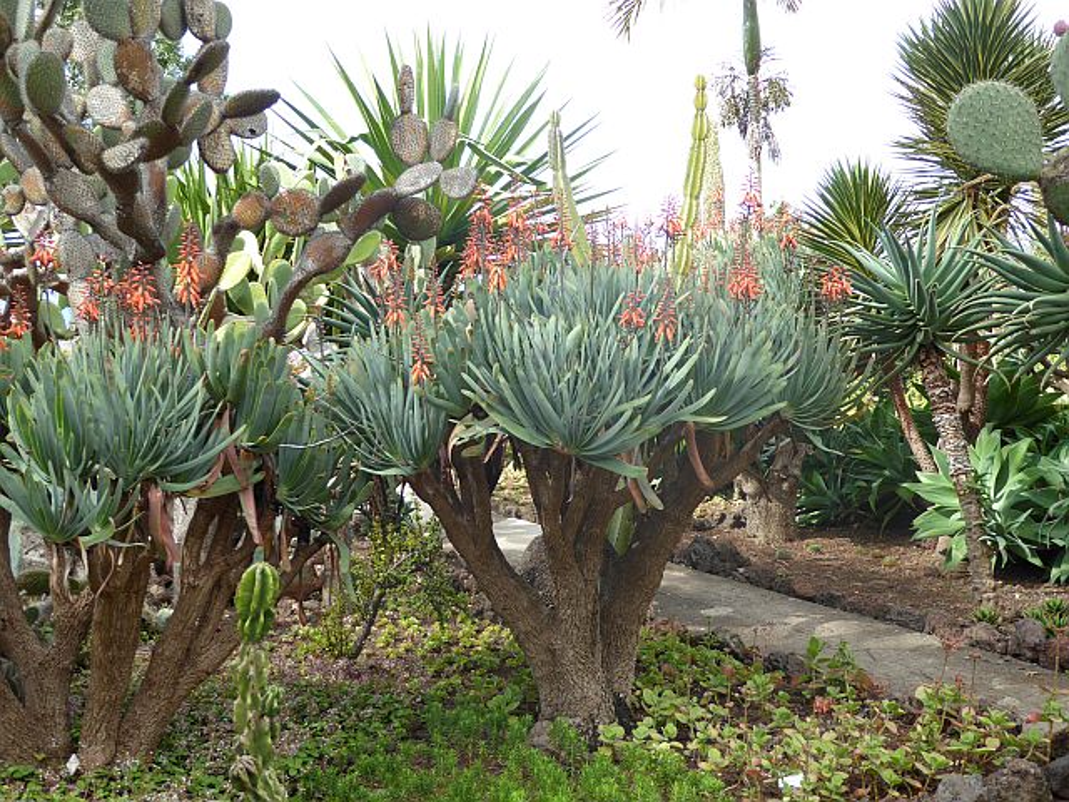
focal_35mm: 50
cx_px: 534
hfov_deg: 38.2
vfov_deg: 29.1
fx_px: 1544
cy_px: 401
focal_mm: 9
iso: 100
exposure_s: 1/125
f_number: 4.1
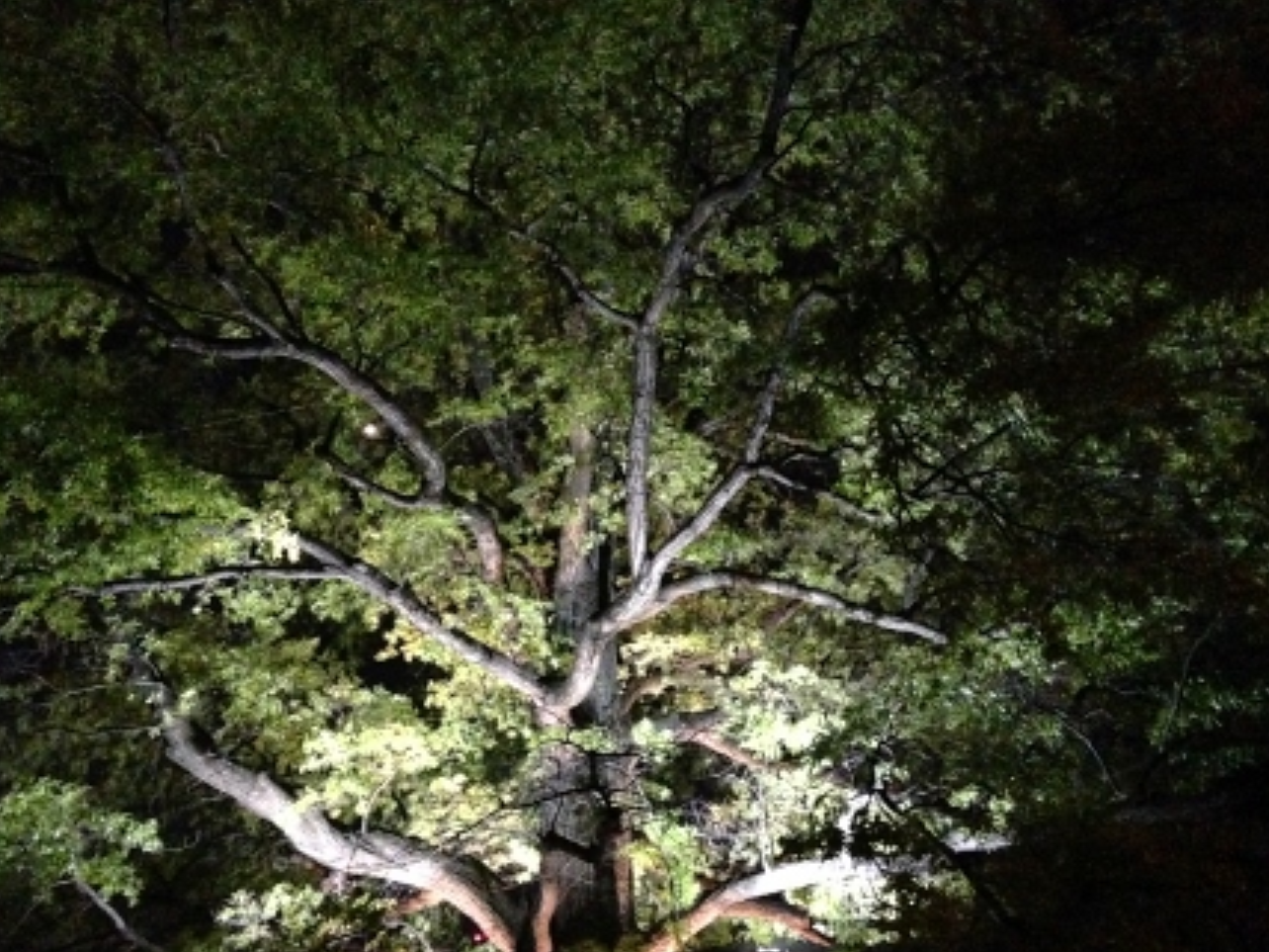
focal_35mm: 74
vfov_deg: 19.9
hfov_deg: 26.3
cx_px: 584
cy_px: 531
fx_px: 2713
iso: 2000
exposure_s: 1/15
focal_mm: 4.12
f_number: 2.4
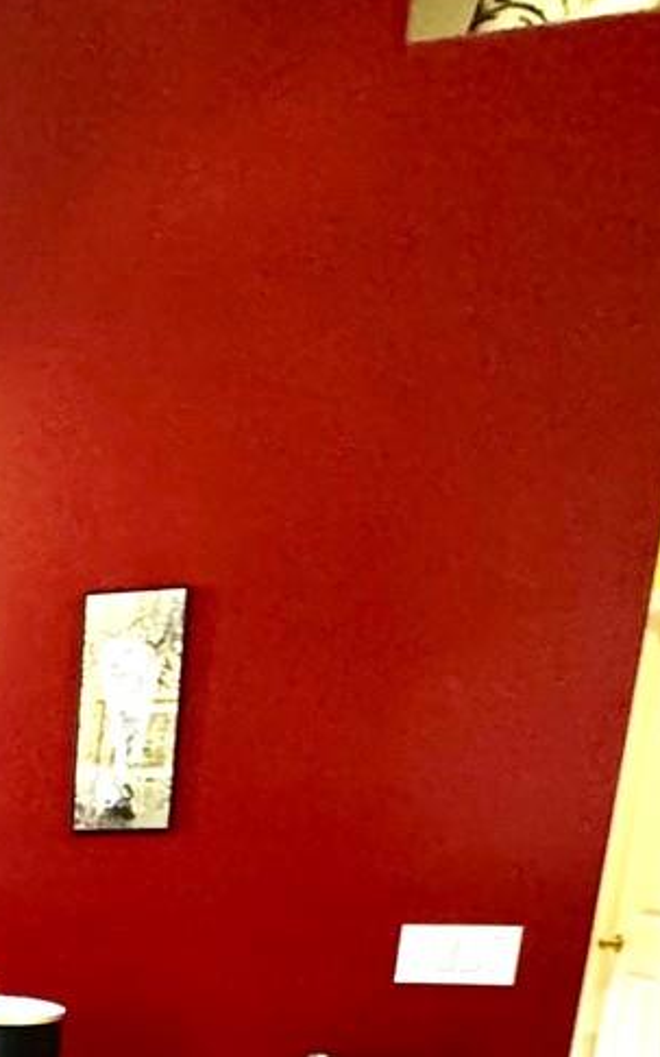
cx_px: -516
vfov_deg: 35.5
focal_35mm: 49
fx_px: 1411
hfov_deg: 19.7
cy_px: 1146
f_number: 2.2
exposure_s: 1/60
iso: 800
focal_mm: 2.22
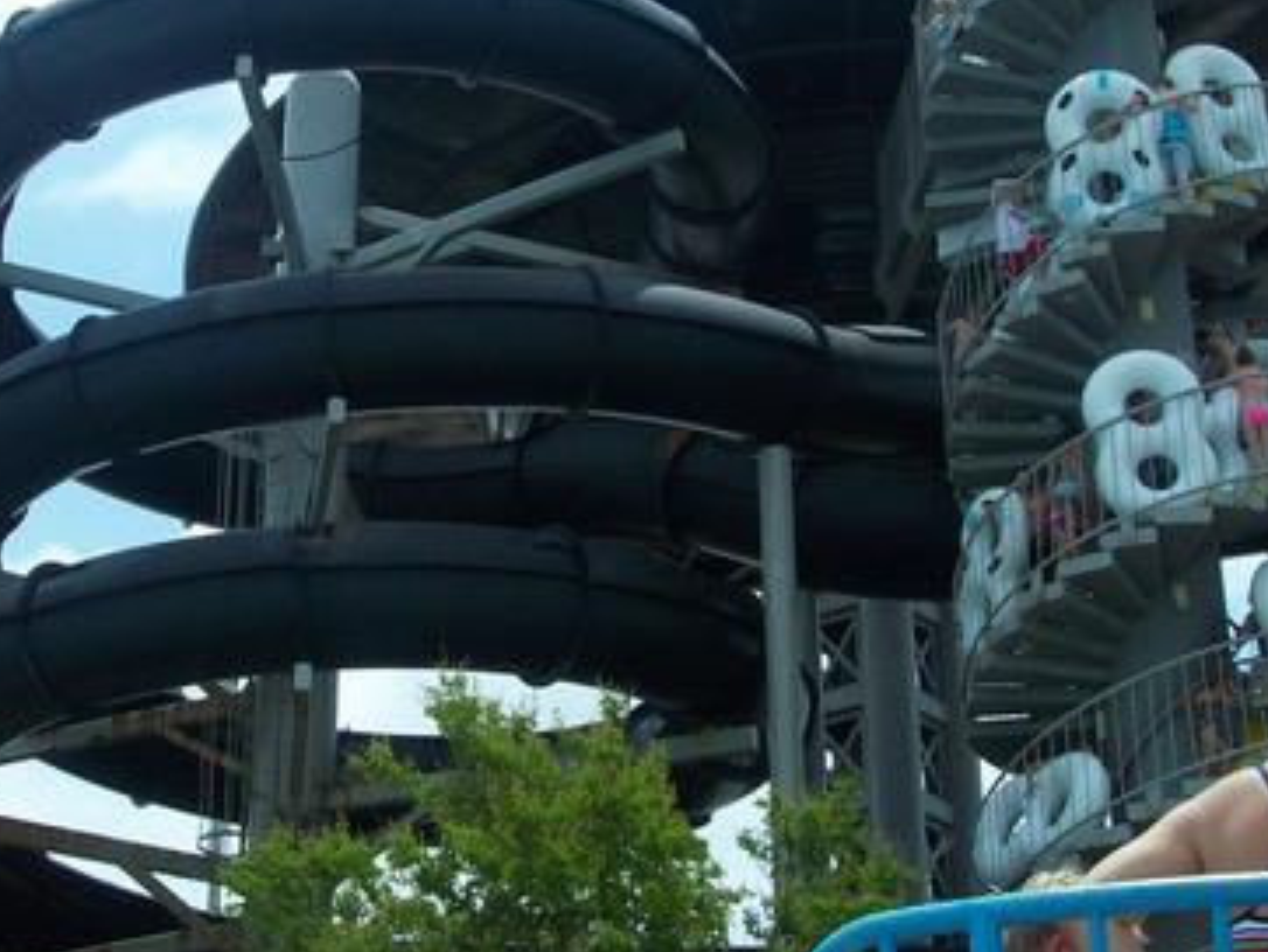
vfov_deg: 19.9
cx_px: 389
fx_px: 2712
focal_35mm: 74
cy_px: 373
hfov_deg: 26.1
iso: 80
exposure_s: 1/426
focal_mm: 7.1
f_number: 6.3
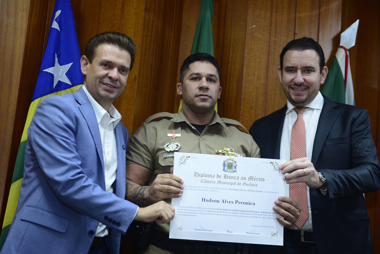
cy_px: 133
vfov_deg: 20.9
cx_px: 195
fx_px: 686
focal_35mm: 65
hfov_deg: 30.9
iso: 2000
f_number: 4.5
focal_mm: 62
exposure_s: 1/125
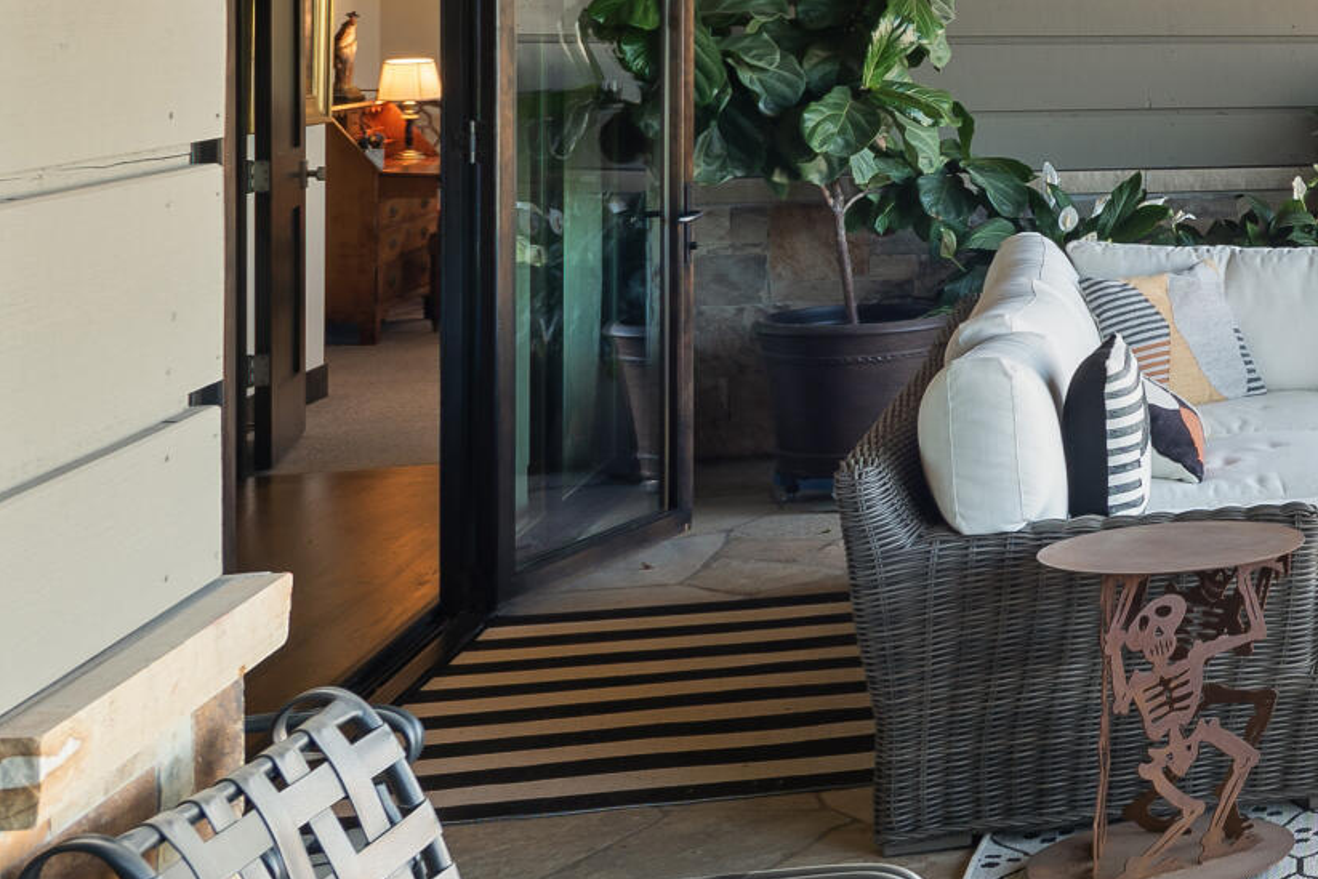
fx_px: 2270
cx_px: 2080
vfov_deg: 21.0
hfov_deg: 23.9
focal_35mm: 62
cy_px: -51
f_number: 7.1
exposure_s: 1/8
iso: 100
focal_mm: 17
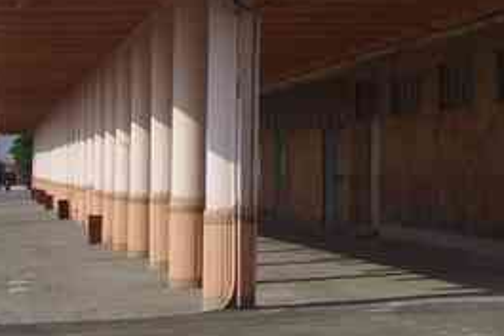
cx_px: 545
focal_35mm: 162
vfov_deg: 8.3
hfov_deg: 12.5
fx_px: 2269
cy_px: -150
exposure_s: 1/80
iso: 200
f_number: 11
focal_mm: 29.4
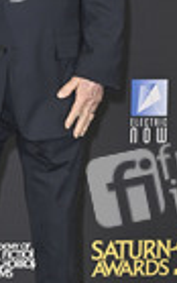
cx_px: 6
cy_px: 77
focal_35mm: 138
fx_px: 1064
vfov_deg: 15.1
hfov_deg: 9.5
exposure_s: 1/320
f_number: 5
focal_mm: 47
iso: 2000
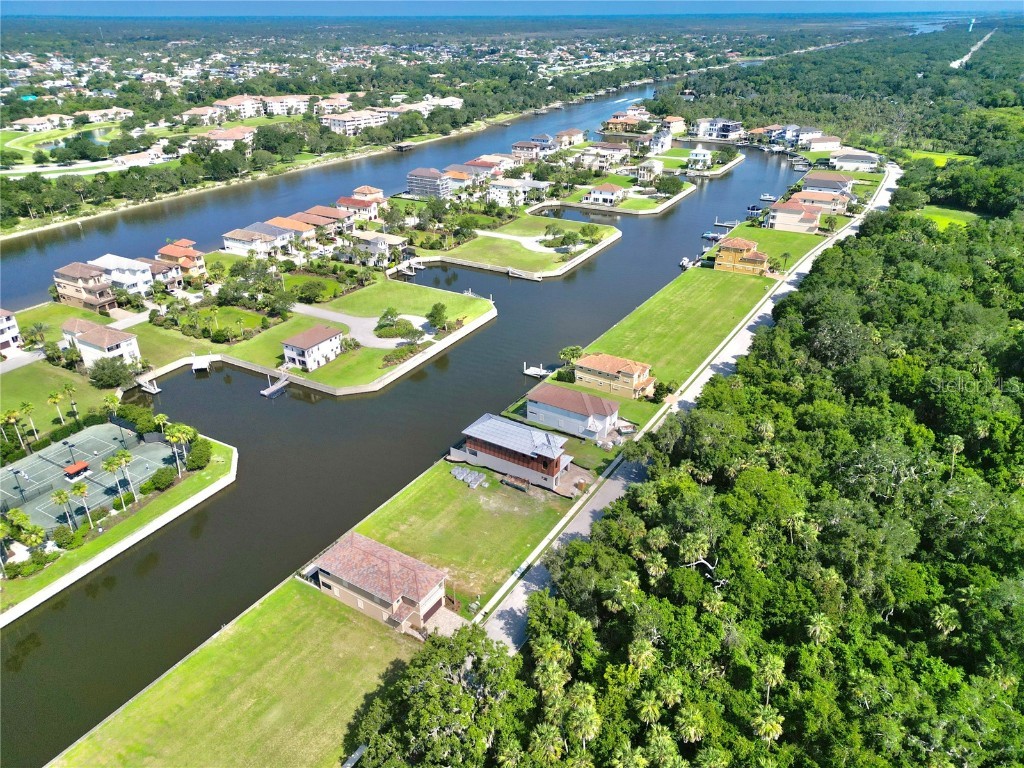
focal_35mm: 24
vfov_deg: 56.8
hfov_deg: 71.6
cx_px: 512
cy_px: 384
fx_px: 710
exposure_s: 1/6000
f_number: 1.7
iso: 110
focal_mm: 6.72
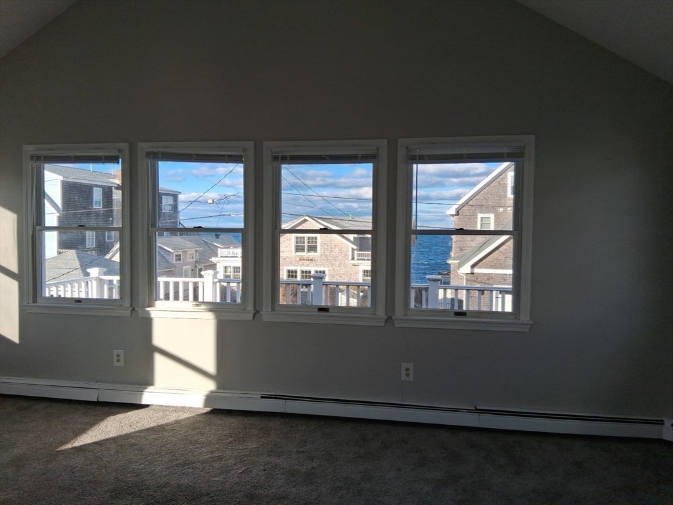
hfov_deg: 67.3
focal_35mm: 26
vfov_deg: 53.1
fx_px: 505
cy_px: 252
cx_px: 336
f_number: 1.8
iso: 25
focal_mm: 3.98
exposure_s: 1/286
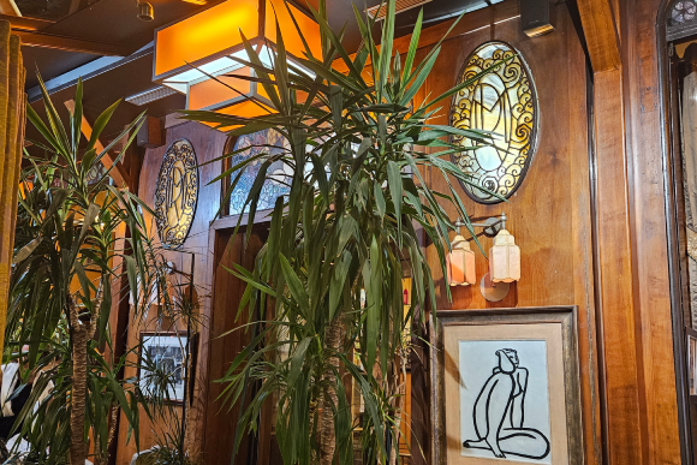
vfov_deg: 39.9
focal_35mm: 33
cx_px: 341
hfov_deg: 57.2
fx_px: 639
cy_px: 262
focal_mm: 5.4
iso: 640
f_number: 1.8
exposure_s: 1/25
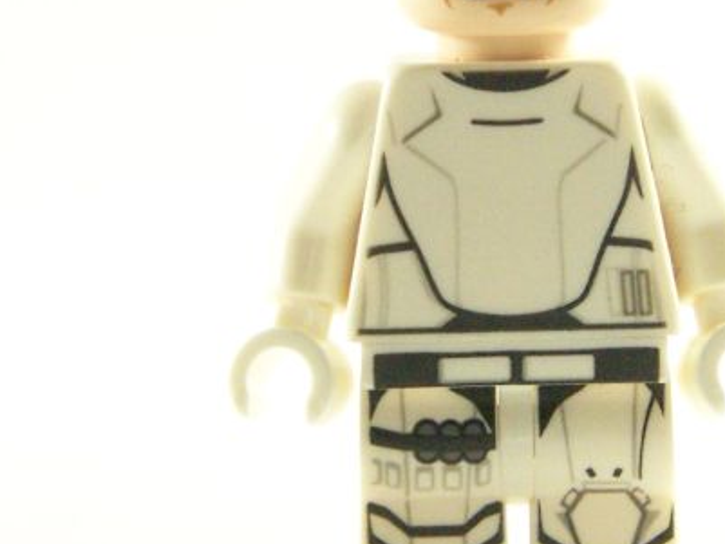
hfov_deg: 7.4
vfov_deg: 5.5
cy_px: 210
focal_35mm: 268
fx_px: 5615
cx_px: 506
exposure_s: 1/60
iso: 400
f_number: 3.2
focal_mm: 17.5
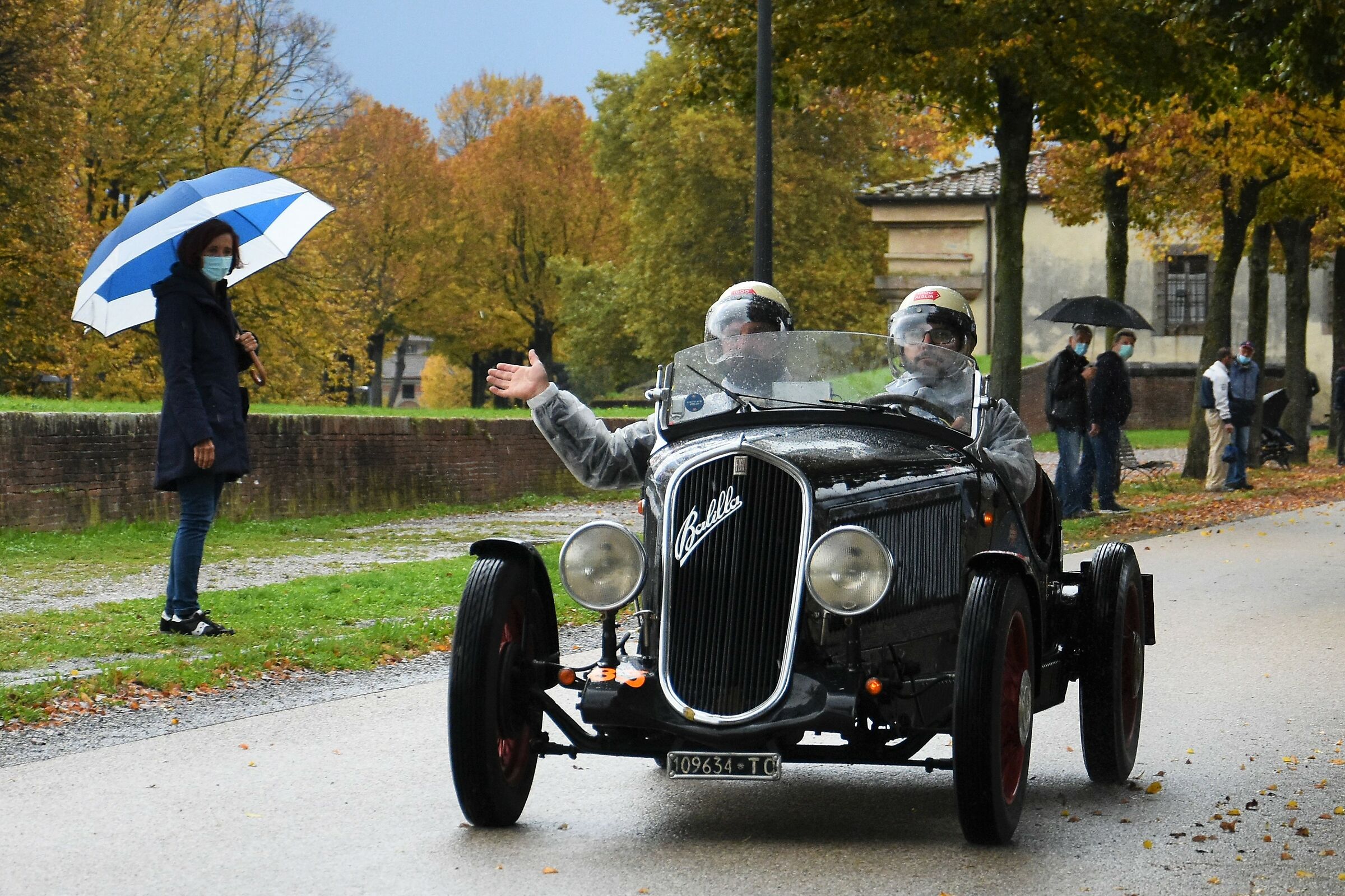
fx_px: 3250
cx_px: 672
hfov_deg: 23.4
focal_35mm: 87
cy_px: 448
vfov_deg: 15.7
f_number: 5
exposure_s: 1/500
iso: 1100
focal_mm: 58
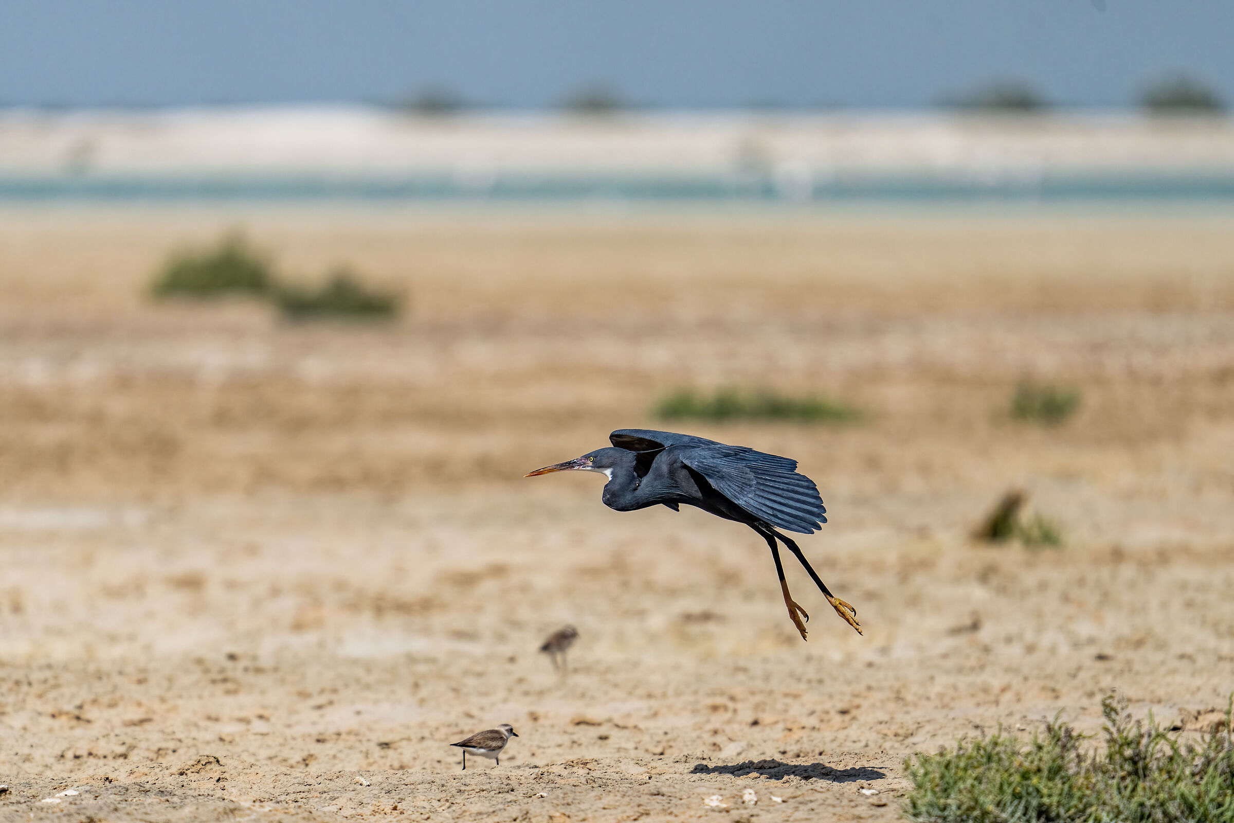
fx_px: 20565
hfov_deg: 3.4
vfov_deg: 2.3
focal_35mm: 600
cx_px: 617
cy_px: 412
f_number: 6.3
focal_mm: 600
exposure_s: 1/4000
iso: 500
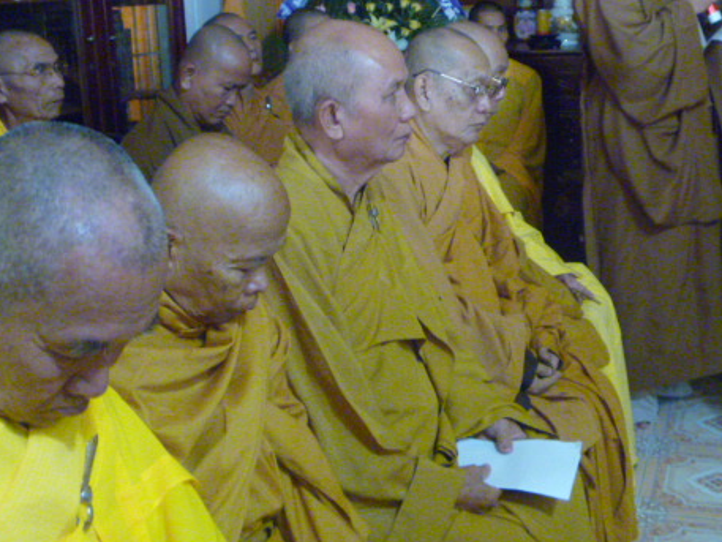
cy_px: 202
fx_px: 1022
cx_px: 419
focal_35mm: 49
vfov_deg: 29.6
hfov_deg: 38.8
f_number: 3.5
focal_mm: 6.3
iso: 800
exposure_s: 1/8
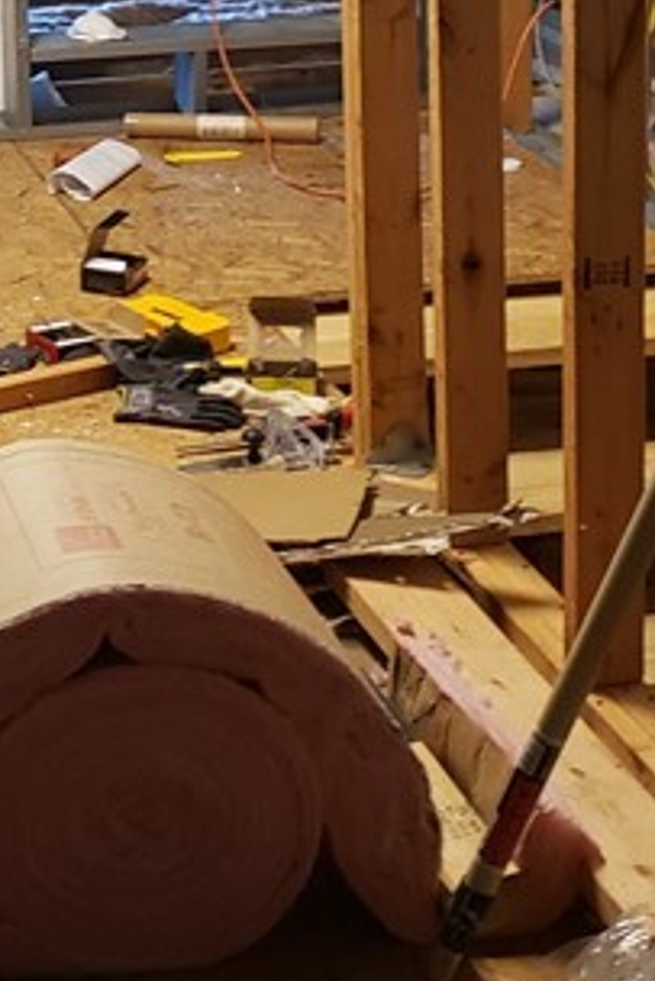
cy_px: -81
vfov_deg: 21.3
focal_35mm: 91
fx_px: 2481
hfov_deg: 14.7
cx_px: -39
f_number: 1.5
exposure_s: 1/40
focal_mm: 4.3
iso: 250
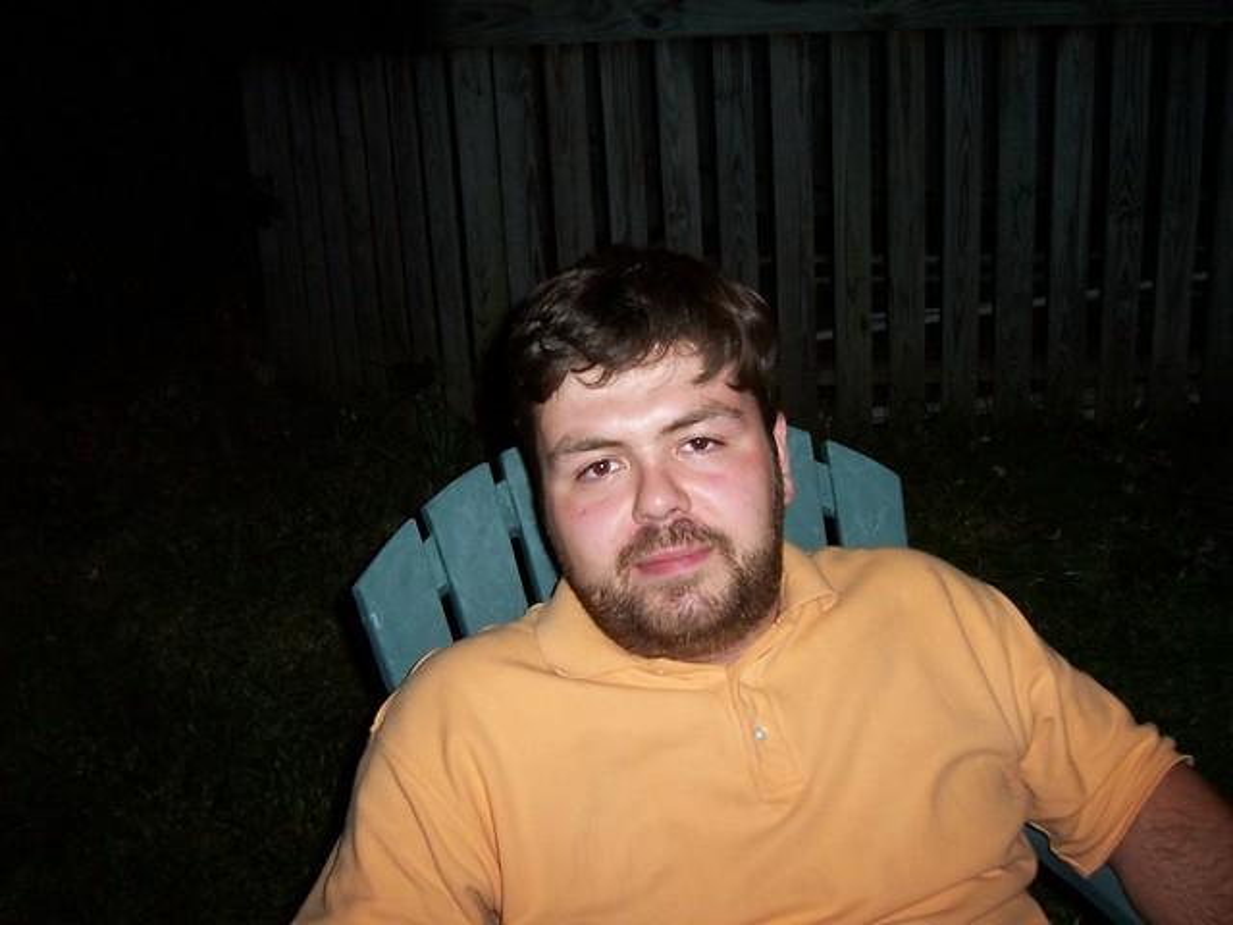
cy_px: 462
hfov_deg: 50.1
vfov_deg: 38.7
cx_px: 616
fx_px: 1318
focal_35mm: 37
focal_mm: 5.6
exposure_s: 1/60
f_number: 2.8
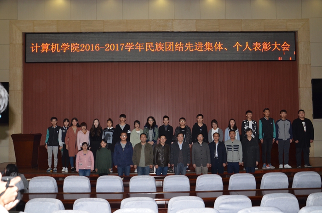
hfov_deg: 59.6
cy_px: 106
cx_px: 161
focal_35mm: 32
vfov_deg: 41.6
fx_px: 281
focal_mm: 21
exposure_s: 1/60
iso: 800
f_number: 5
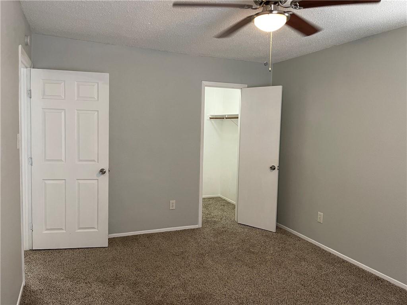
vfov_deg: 53.1
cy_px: 152
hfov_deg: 67.3
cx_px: 204
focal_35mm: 26
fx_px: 306
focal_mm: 5.1
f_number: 1.6
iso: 160
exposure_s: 1/60
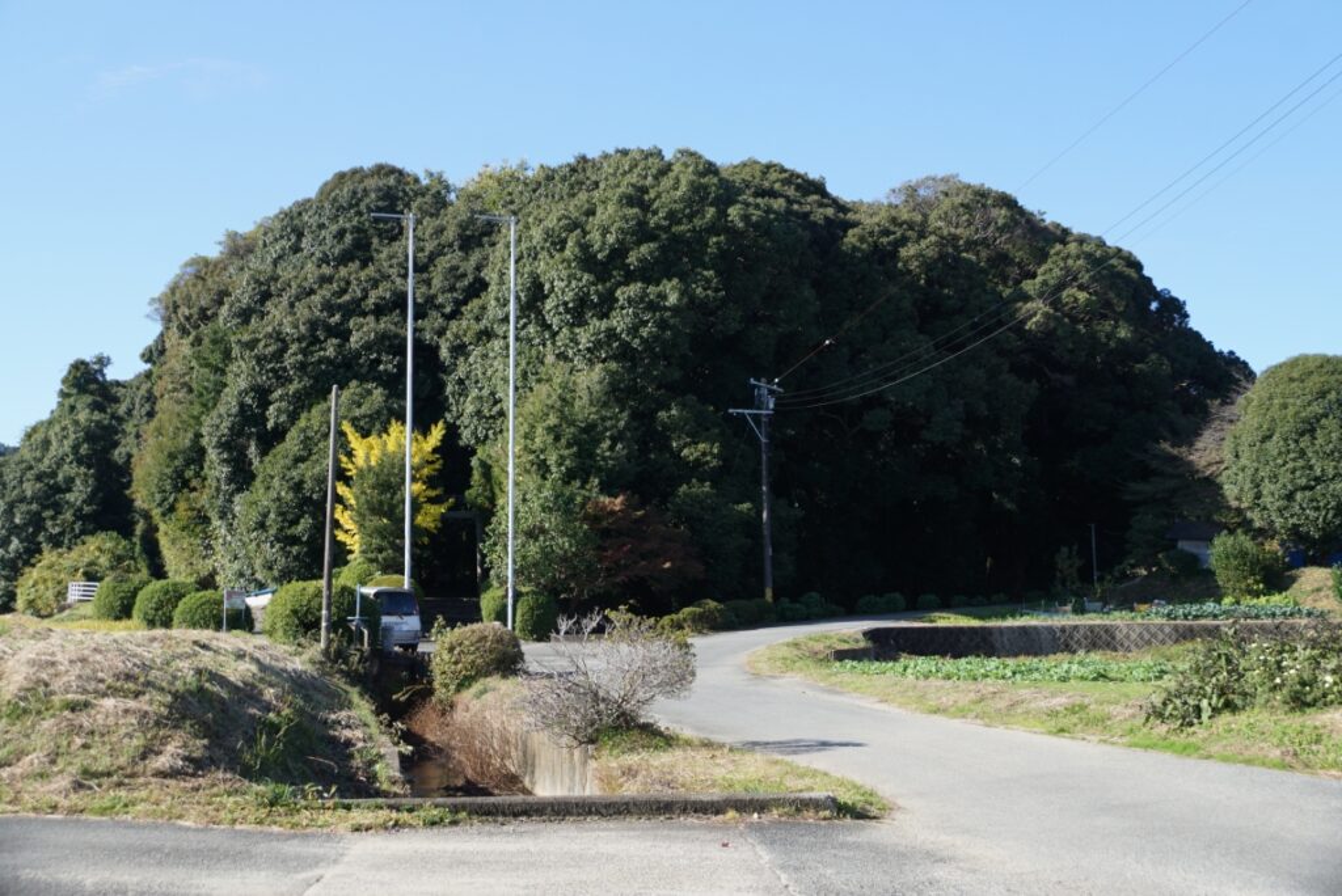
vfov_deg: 29.9
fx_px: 1678
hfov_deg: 43.6
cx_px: 671
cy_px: 448
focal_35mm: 45
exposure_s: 1/160
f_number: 6.3
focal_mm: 30
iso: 100
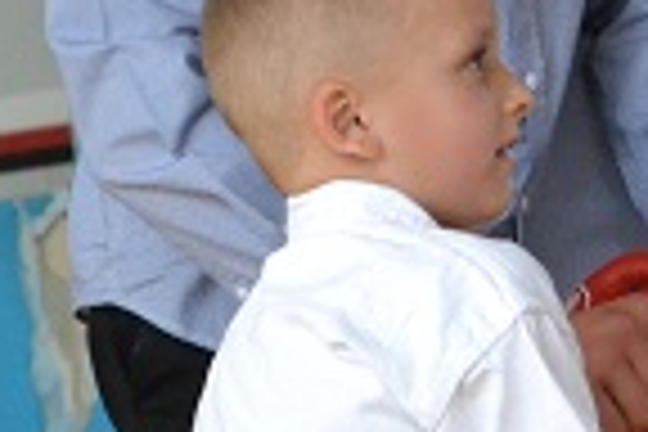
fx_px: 6175
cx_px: 716
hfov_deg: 6.0
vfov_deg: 4.0
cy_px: -122
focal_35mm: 343
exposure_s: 1/320
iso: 3200
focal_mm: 55
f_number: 5.6
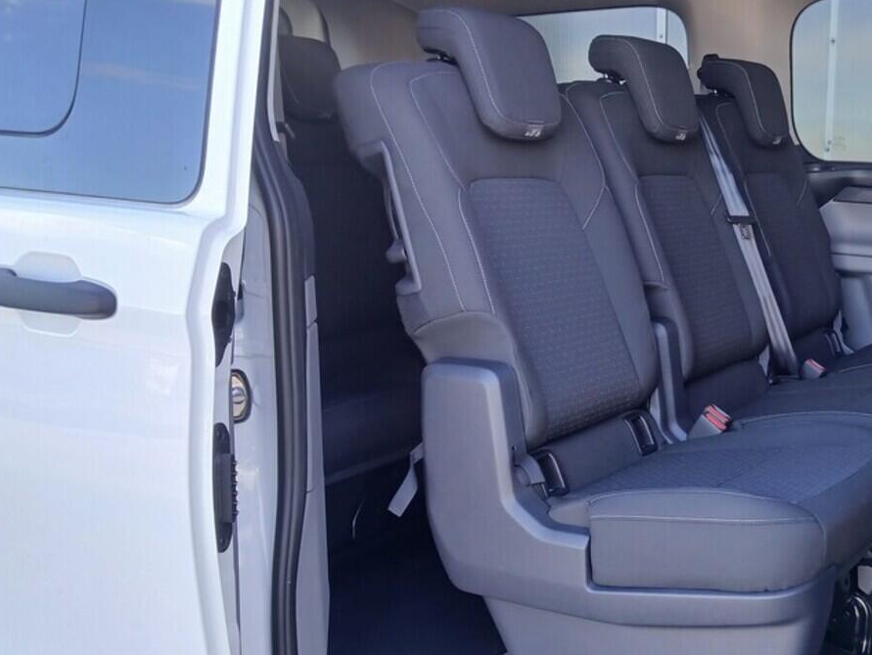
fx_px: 1058
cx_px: 663
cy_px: 401
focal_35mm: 42
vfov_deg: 34.2
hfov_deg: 43.2
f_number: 1.8
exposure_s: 1/50
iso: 64
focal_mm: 3.98
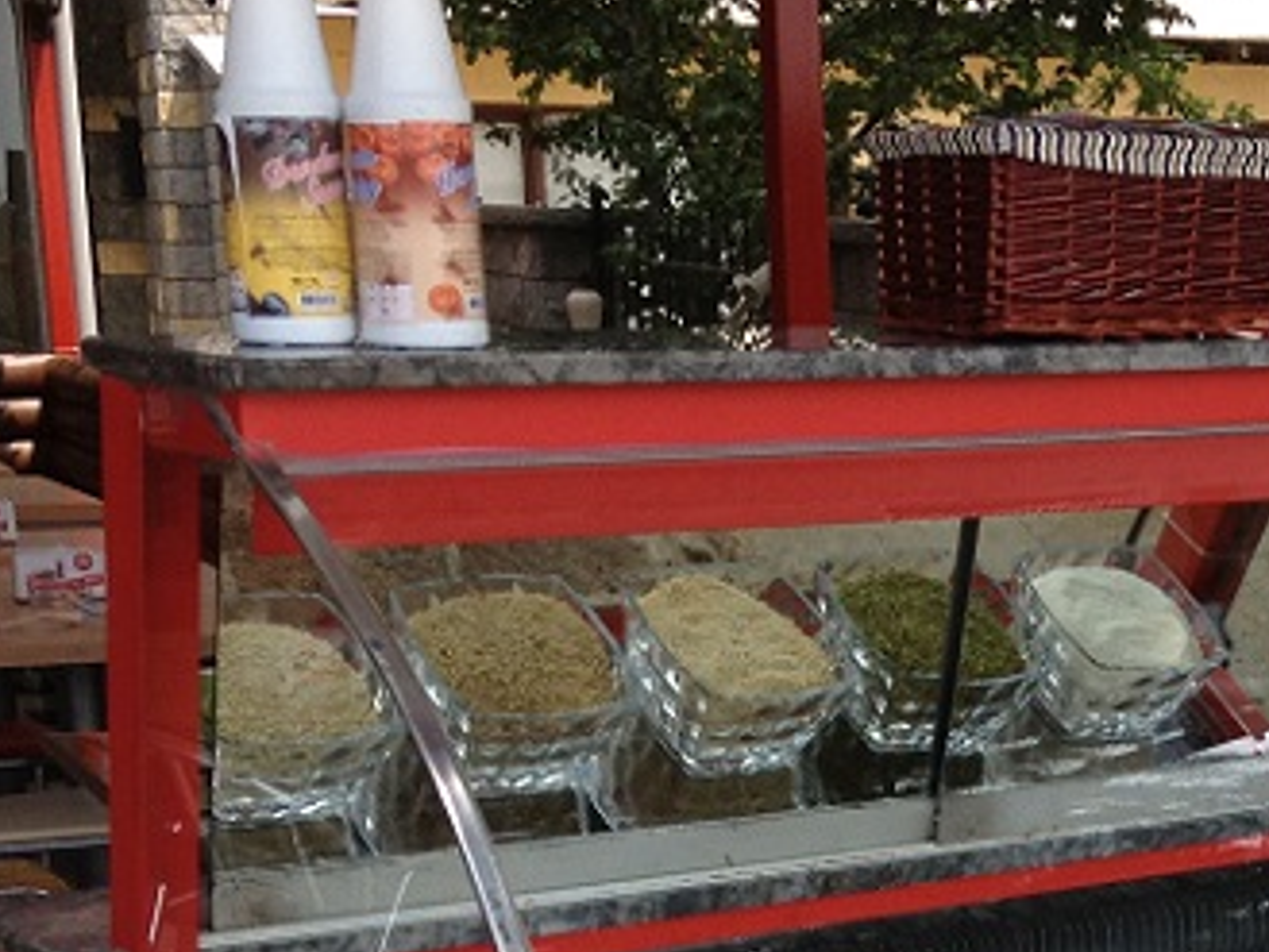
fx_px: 3631
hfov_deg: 19.2
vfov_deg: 14.3
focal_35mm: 99
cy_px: 1258
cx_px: 1294
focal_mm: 4.28
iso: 64
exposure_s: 1/824
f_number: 2.4
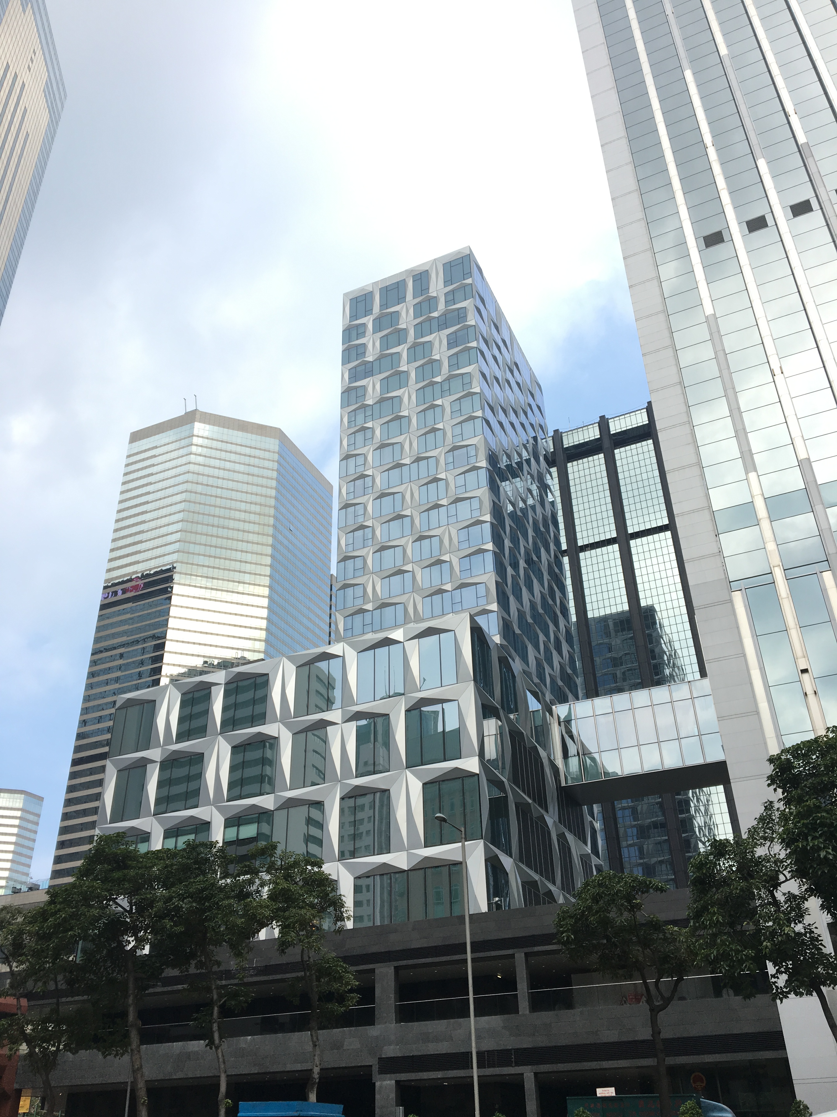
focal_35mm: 29
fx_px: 935
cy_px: 558
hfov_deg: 48.2
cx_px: 418
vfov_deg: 61.7
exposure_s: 1/591
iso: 25
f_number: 2.2
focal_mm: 4.15
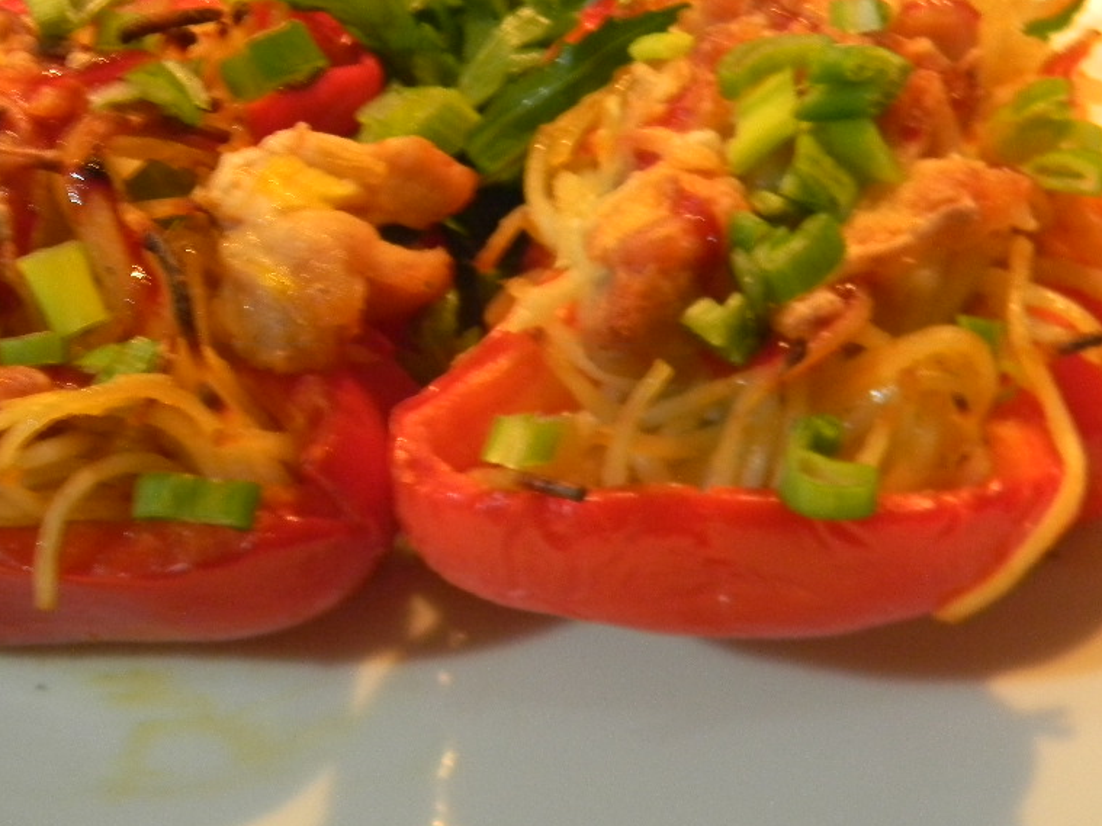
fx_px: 3565
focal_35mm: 112
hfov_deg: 17.6
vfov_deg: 13.2
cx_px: 465
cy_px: 343
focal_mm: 15.1
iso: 400
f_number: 4.5
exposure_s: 1/10.2
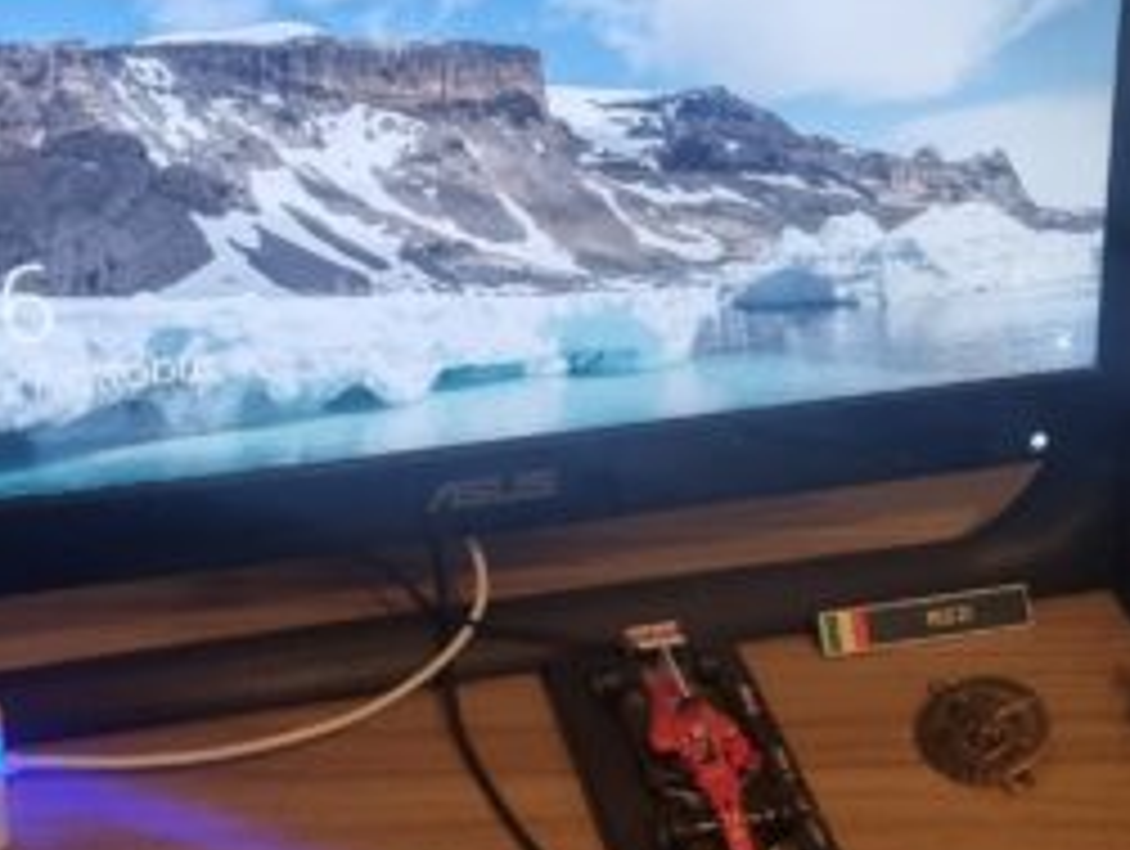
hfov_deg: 36.1
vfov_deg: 27.6
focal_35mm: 53
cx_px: 567
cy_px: 412
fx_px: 1733
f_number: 1.8
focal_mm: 5.4
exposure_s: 1/50
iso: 800
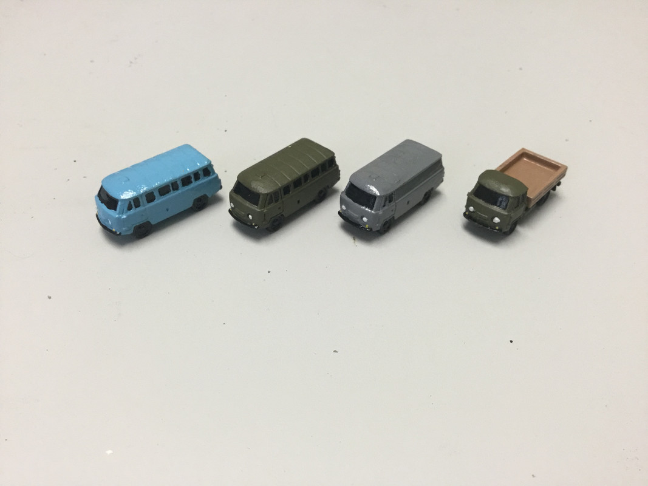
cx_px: 324
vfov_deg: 45.4
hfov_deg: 58.4
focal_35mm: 31
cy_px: 243
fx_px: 580
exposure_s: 1/30
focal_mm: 3.3
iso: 40
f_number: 2.4
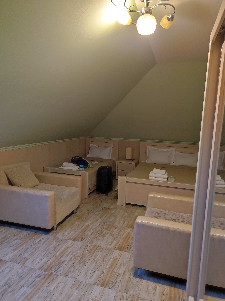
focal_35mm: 25
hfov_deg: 54.8
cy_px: 150
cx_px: 112
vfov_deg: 69.4
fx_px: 217
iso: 1036
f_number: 1.79
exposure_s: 1/33
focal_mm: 4.7
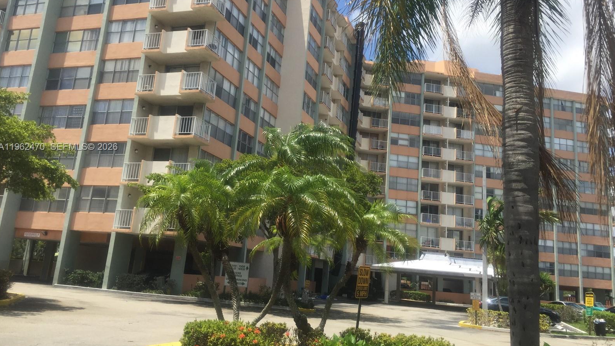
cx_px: 308
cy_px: 148
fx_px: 522
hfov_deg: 61.0
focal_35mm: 32
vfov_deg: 36.6
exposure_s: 1/1799
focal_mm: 4.15
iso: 32
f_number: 2.2
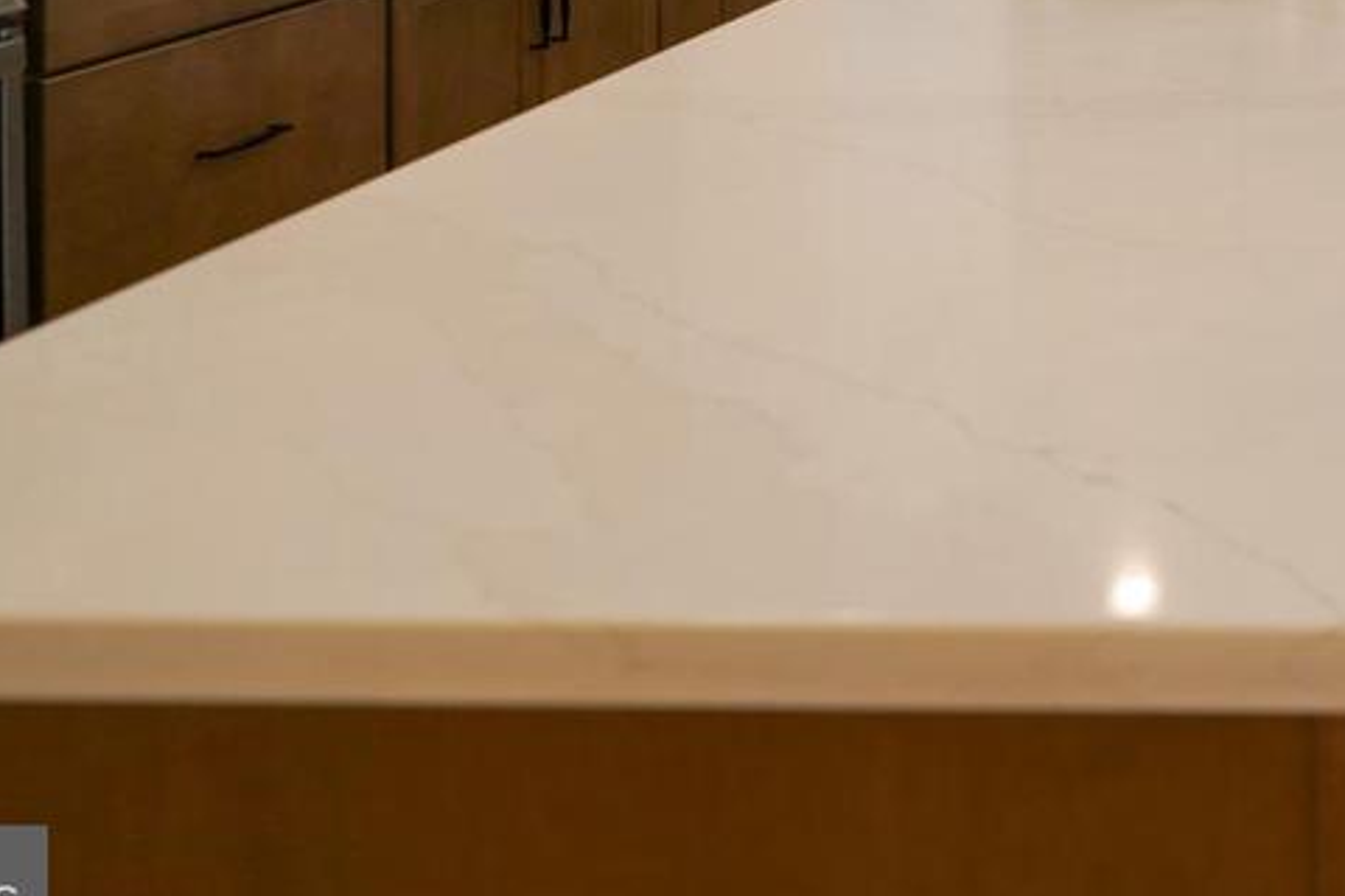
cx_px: 1628
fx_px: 1793
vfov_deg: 23.5
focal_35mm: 48
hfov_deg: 33.3
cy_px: -375
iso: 500
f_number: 4
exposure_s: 1/160
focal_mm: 16
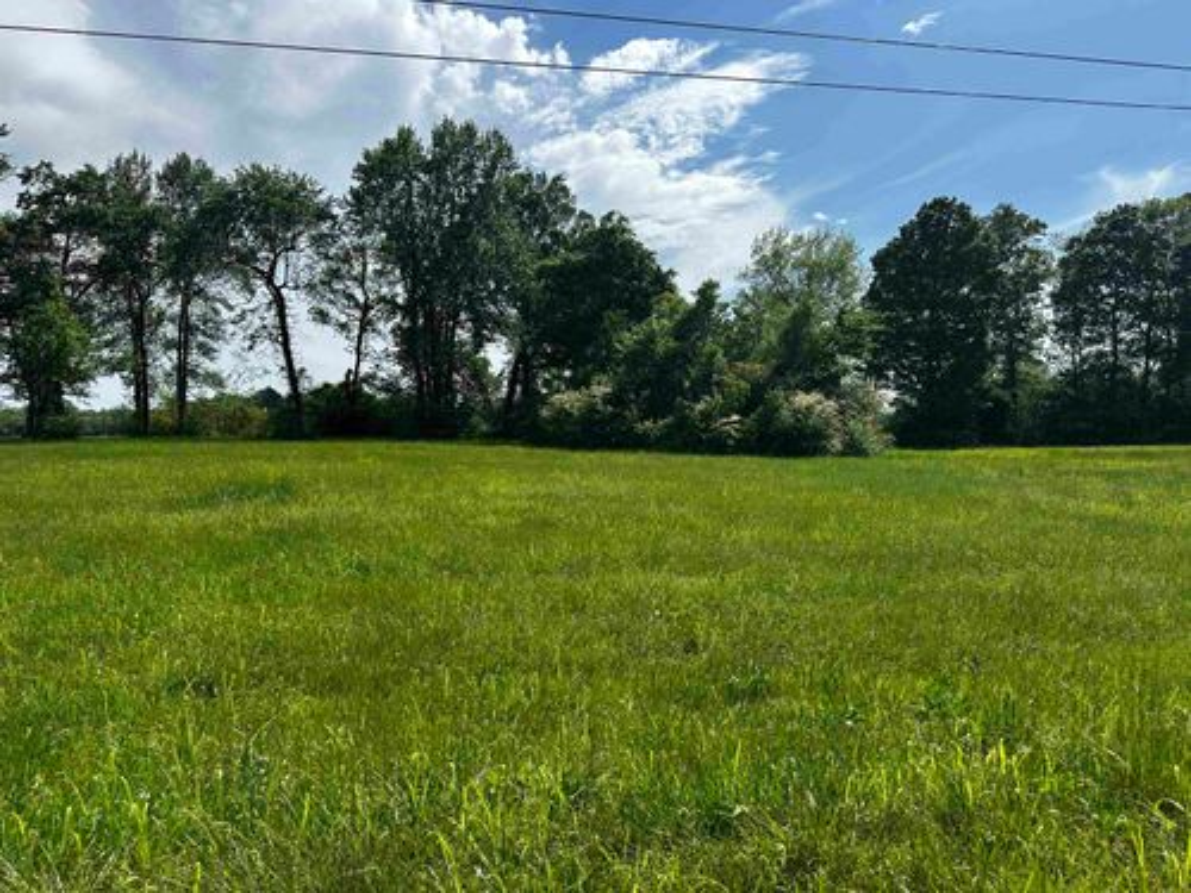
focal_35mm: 24
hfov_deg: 71.6
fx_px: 826
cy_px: 446
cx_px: 596
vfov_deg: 56.8
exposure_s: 1/5848
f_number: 1.78
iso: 80
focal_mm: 6.86
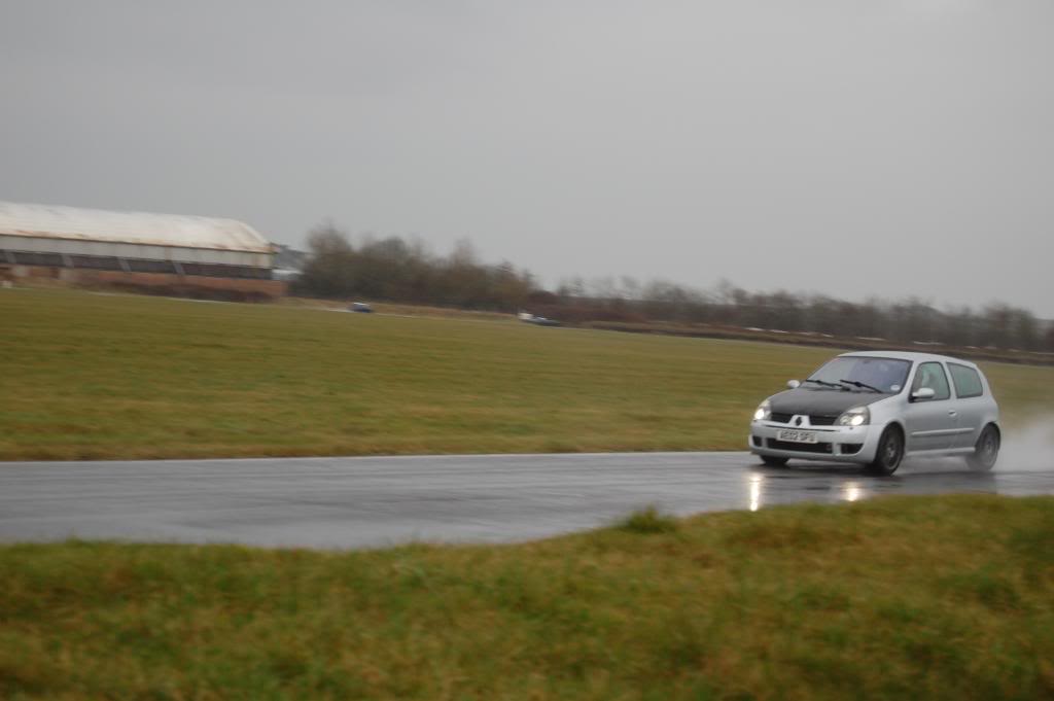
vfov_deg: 16.5
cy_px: 350
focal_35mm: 82
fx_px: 2413
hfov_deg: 24.6
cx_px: 527
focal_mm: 55
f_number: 5.6
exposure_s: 1/125
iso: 250
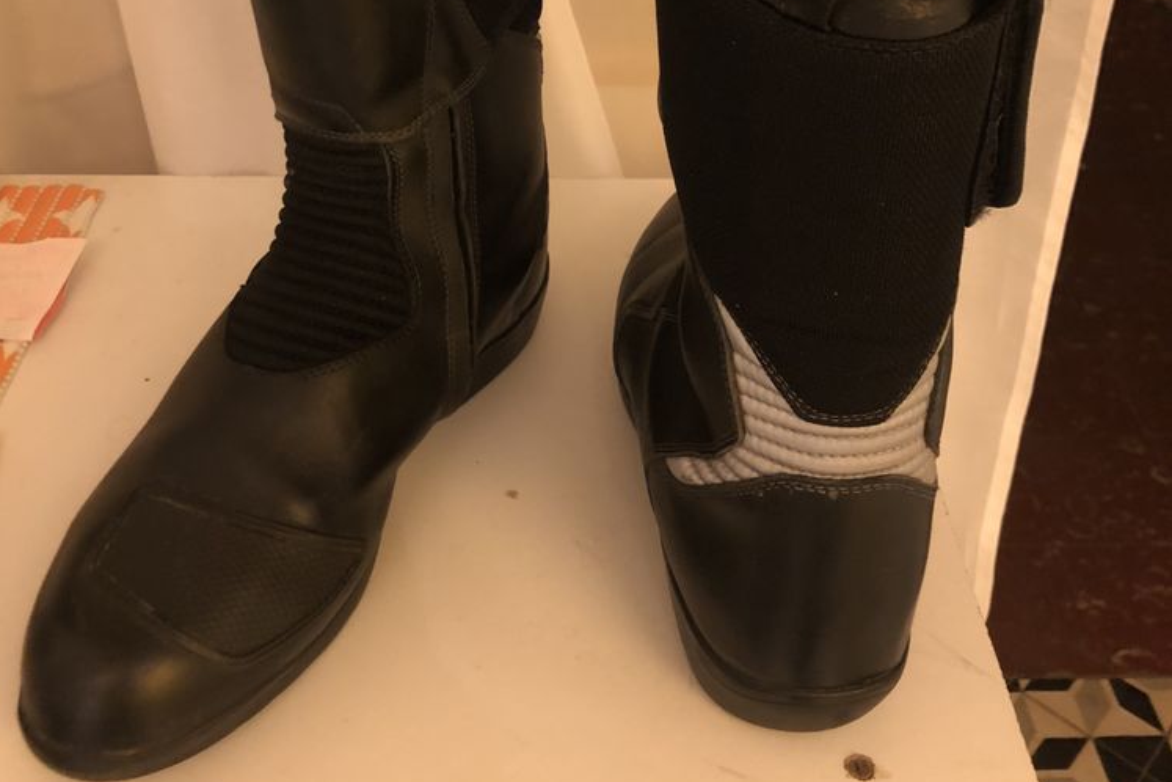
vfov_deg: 33.2
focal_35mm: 39
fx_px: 1270
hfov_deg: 49.6
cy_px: 157
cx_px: 585
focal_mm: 3.99
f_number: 1.8
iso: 100
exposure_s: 1/4
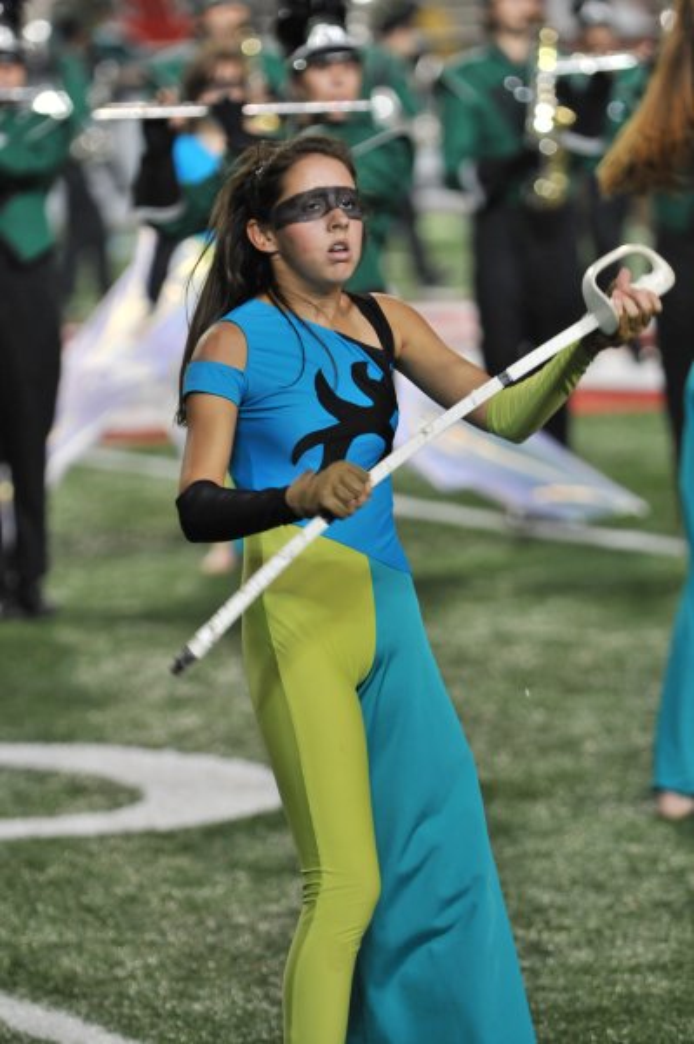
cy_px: 522
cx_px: 347
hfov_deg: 6.1
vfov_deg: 9.2
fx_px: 6517
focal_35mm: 225
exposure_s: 1/320
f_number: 2.8
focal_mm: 150
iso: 800
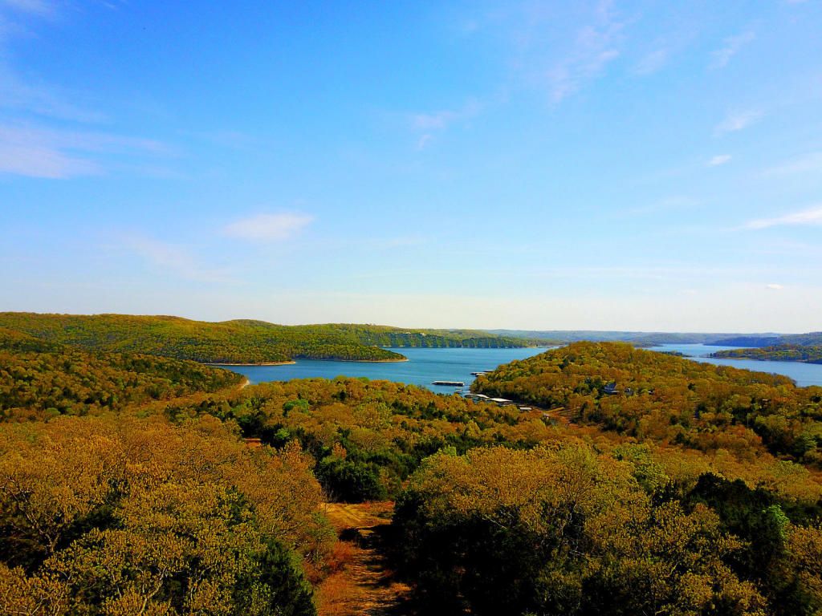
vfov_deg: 53.1
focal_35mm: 26
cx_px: 411
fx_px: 617
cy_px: 308
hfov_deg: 67.3
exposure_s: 1/2174
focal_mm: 4.7
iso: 100
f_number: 2.2
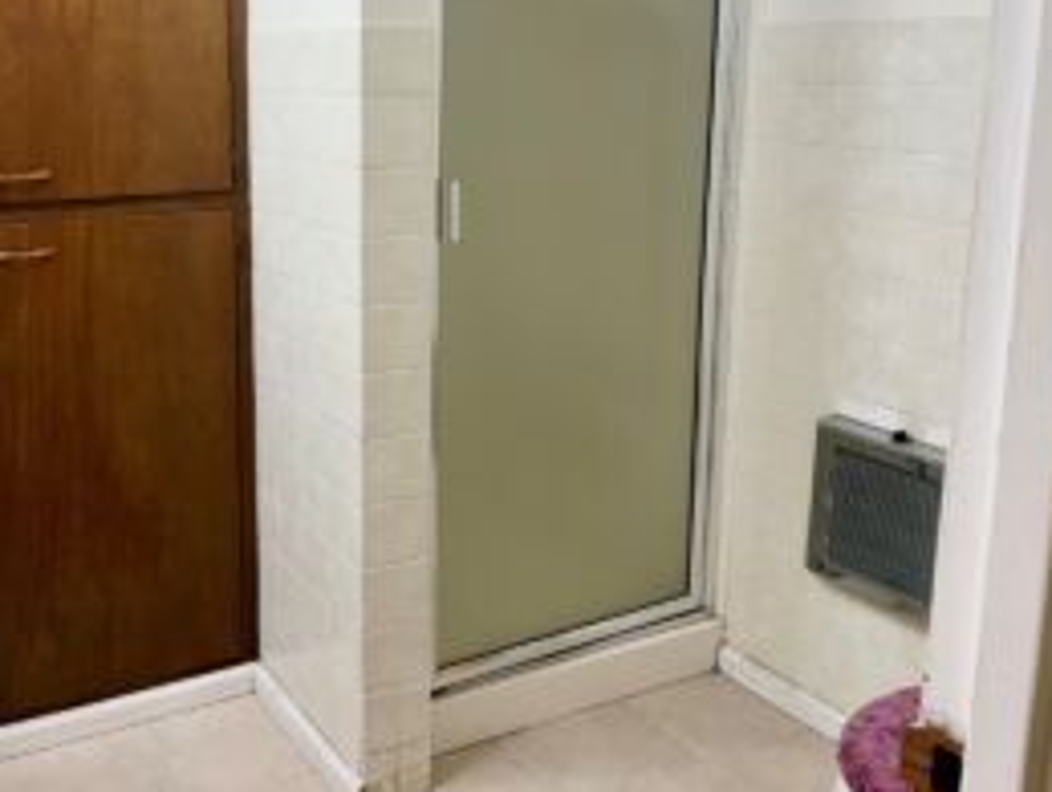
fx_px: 1126
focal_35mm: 37
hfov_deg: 48.5
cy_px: 268
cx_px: 288
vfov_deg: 38.3
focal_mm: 6.76
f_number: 1.78
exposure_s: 1/120
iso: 125
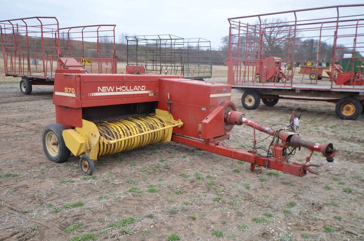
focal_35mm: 30
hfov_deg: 62.0
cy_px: 120
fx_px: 303
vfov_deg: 43.4
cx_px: 182
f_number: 5
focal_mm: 20
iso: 200
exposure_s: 1/125
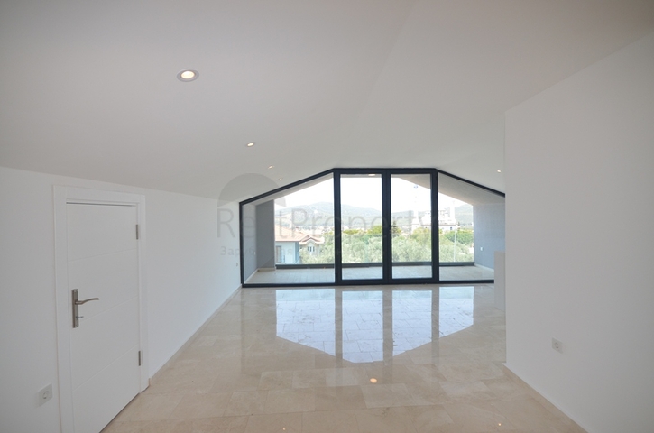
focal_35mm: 15
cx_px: 327
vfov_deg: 77.1
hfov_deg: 100.5
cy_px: 216
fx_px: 272
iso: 400
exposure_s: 1/200
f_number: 7.1
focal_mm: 10
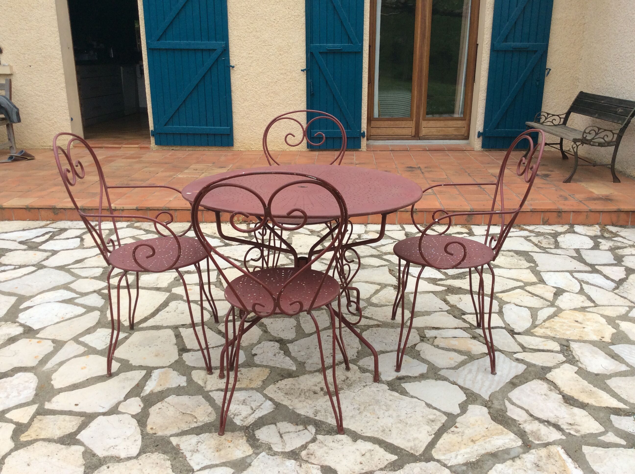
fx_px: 586
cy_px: 237
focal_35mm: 32
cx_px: 318
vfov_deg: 44.1
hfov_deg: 56.9
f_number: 2.4
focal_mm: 3.3
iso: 32
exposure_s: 1/566
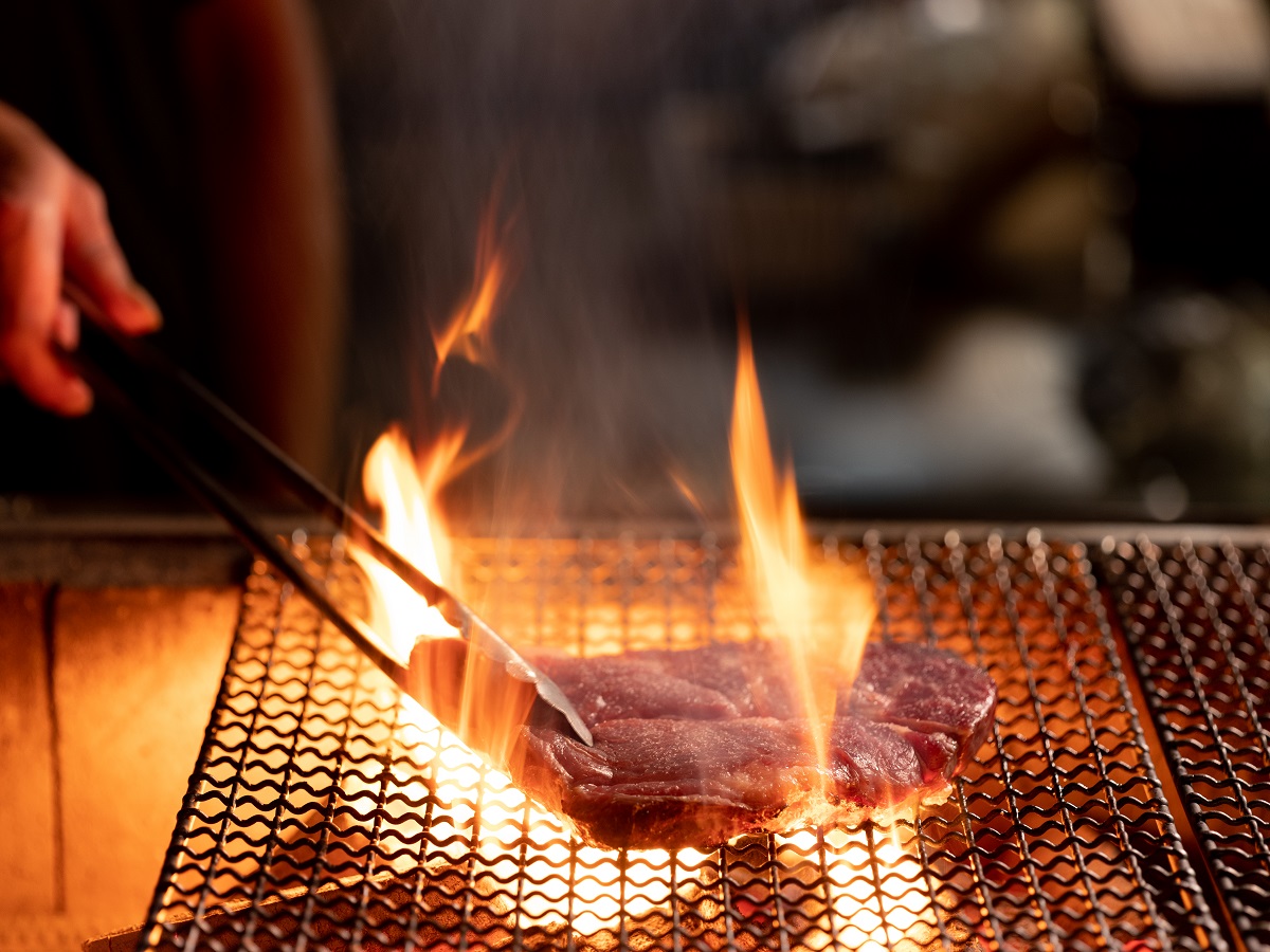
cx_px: 635
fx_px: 3485
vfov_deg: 15.6
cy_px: 476
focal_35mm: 95
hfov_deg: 20.7
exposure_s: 1/8
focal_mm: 120
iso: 800
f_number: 4
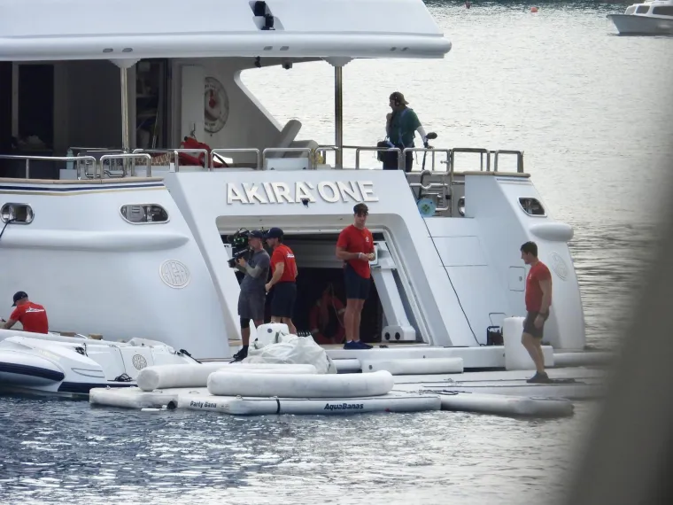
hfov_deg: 2.8
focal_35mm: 700
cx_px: 336
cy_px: 252
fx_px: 13609
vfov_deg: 2.1
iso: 200
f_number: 5
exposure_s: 1/1250
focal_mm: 126
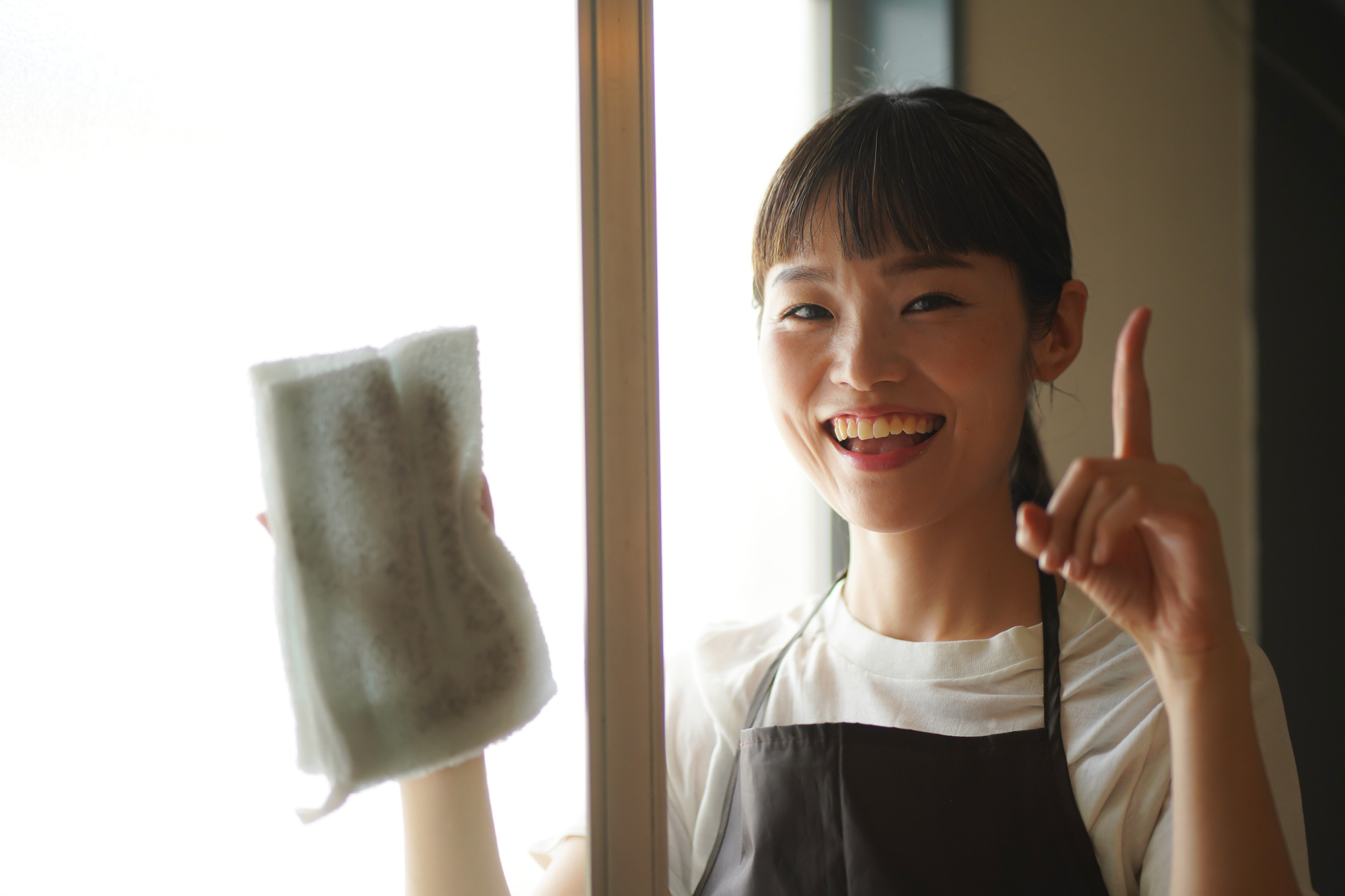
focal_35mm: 85
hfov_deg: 23.9
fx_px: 3175
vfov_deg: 16.1
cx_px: 672
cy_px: 448
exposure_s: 1/800
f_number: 1.8
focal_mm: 85
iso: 640
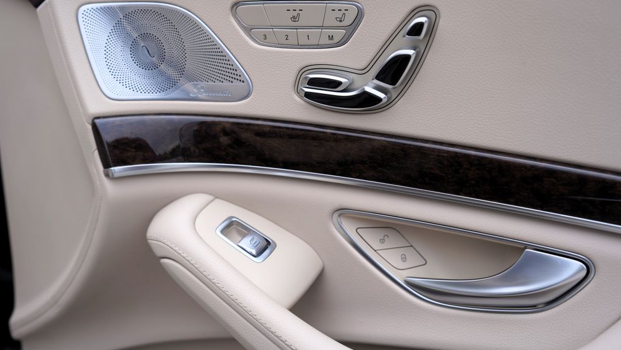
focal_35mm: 49
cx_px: 313
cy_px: 148
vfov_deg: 24.4
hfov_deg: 42.1
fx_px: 807
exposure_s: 1/160
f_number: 4
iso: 100
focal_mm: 46
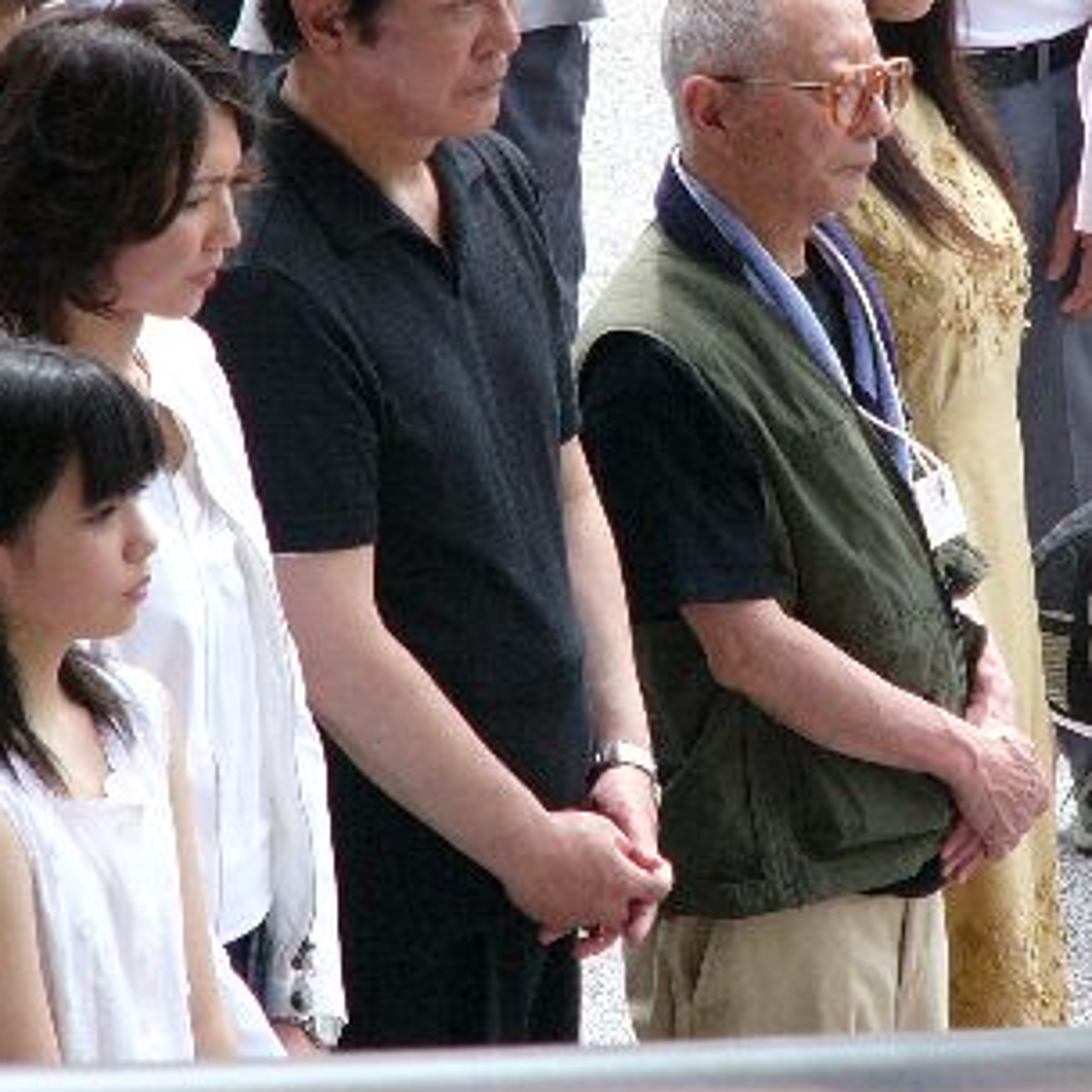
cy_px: 395
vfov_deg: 3.8
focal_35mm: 465
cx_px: 841
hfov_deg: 3.8
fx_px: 16596
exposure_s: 1/640
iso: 100
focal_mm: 41.7
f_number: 2.8
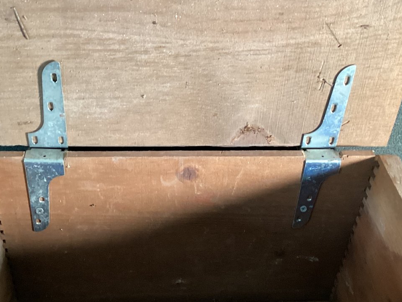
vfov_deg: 29.5
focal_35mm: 49
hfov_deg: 38.9
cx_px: 203
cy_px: 194
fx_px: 569
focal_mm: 3.3
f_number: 2.4
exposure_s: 1/40
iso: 250
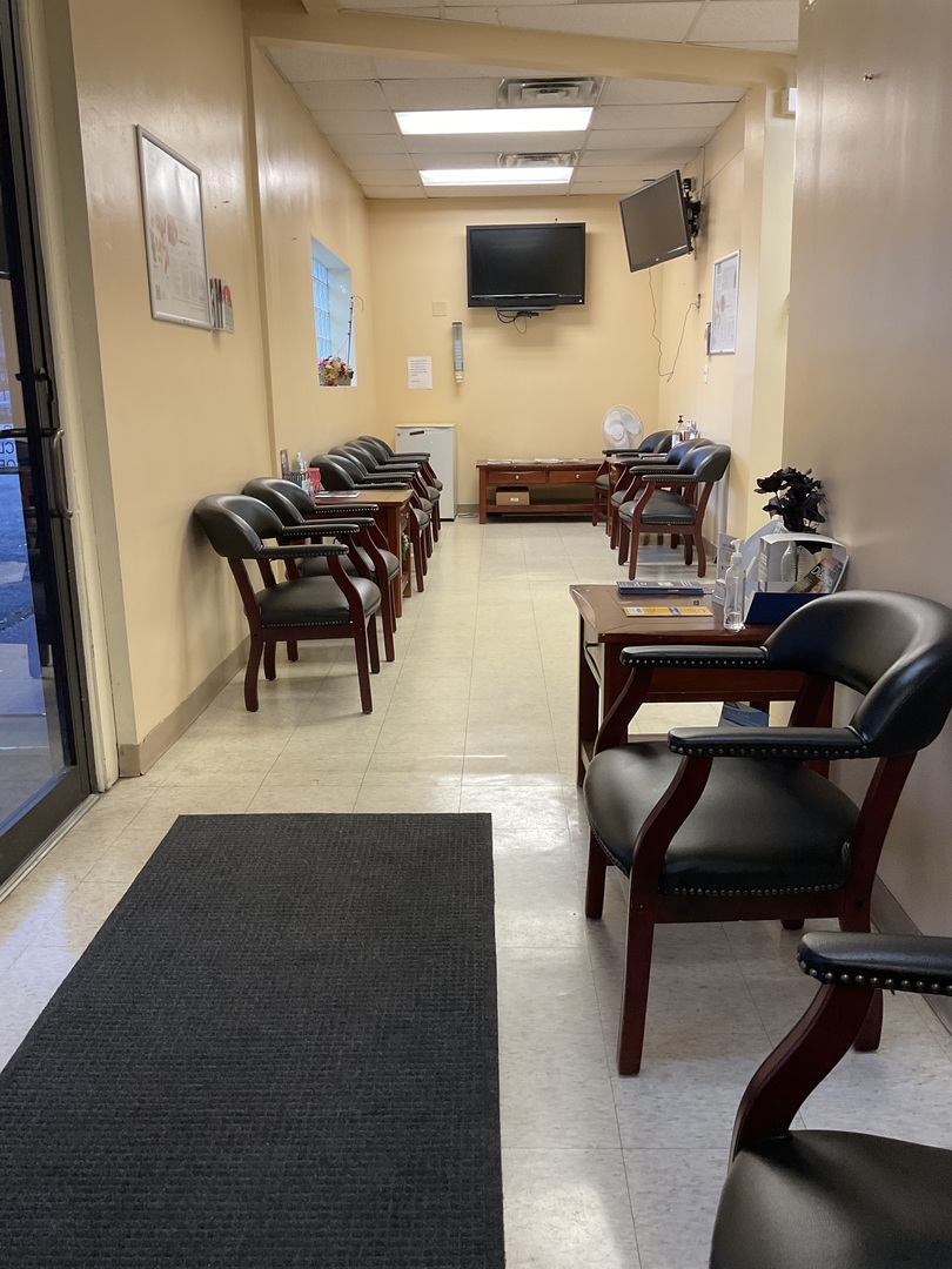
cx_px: 476
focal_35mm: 29
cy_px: 634
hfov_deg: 48.2
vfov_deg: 61.7
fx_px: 1063
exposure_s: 1/60
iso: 64
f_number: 1.8
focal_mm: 3
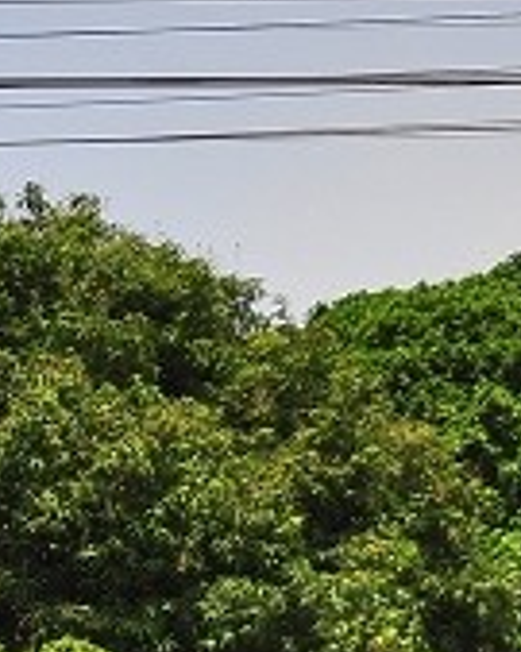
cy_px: 901
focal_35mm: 266
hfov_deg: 5.8
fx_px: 5132
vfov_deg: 7.2
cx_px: 185
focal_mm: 40
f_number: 13
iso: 200
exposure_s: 1/2000
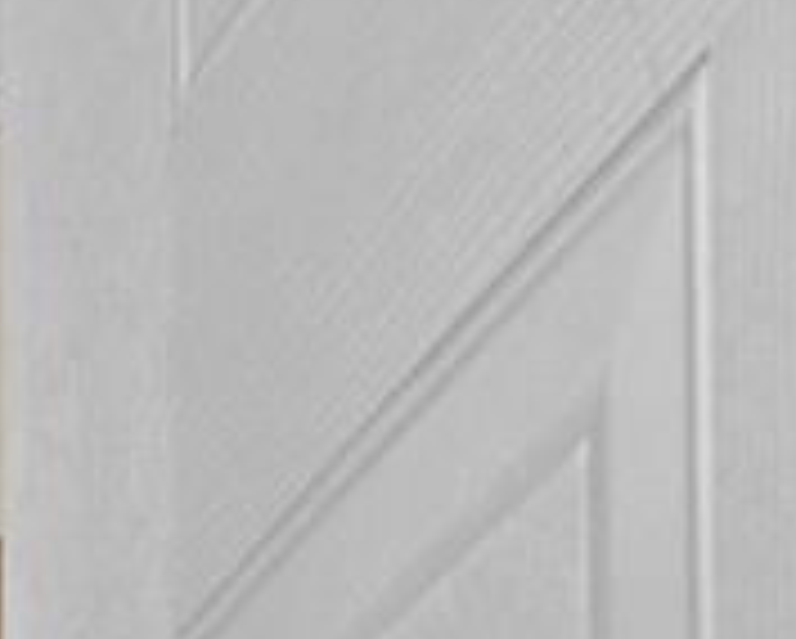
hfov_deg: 7.4
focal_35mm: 178
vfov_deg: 7.0
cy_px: 2362
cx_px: -2460
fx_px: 4198
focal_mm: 14
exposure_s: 2
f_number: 8
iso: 320
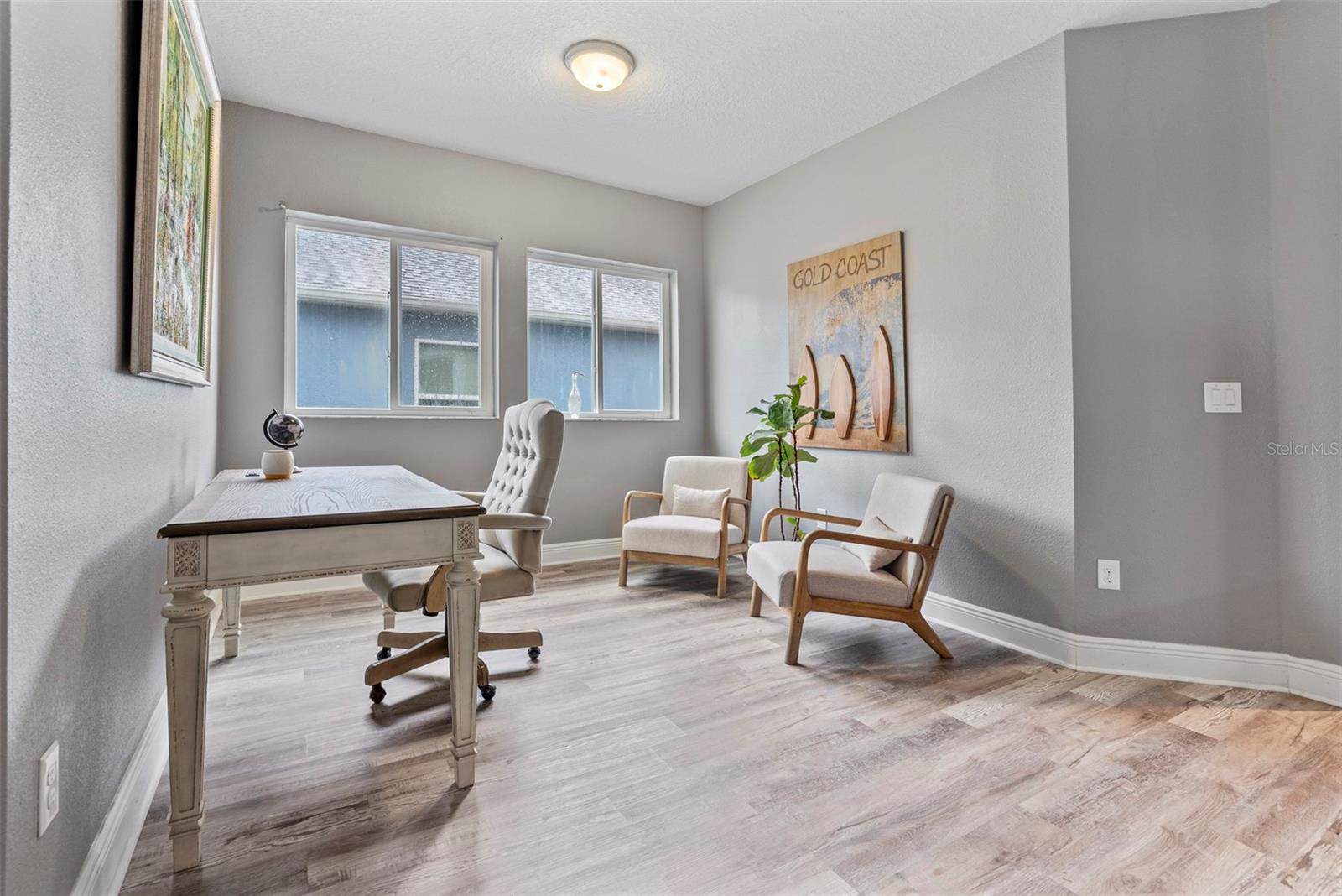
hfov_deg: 96.7
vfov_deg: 73.8
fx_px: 597
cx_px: 671
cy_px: 448
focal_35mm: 16
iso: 250
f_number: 9
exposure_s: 1.3
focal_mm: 16
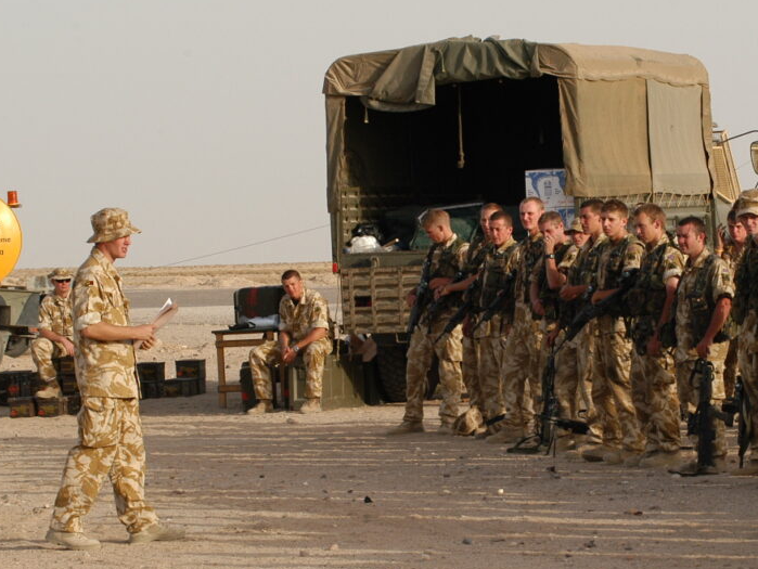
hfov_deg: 11.4
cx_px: 602
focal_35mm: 173
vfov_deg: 8.6
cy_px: 340
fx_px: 3790
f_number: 8
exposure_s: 1/250
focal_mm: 70
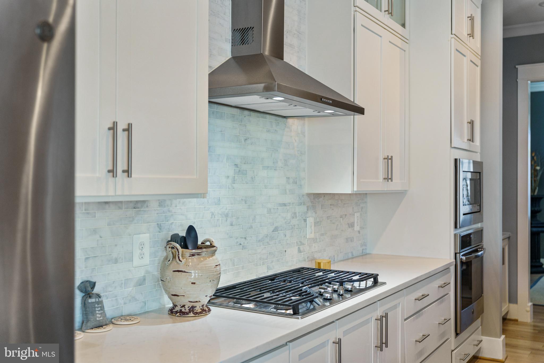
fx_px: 554
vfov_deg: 36.2
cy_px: 182
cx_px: 272
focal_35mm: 37
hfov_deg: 52.3
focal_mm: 36.7
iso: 800
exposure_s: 1/125
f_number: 3.2
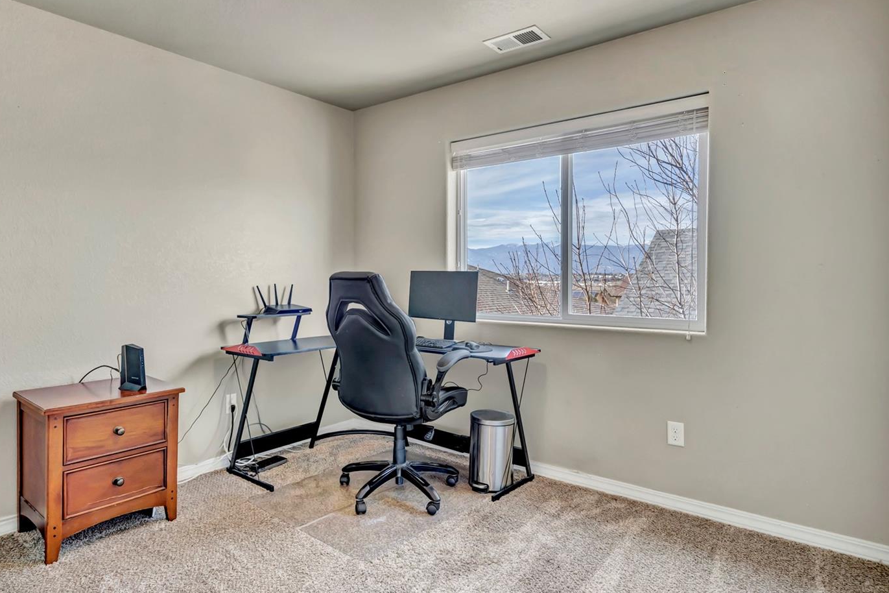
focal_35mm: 21
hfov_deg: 80.6
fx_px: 519
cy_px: 287
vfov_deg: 59.5
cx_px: 375
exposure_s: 1/30
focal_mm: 18
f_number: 8
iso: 100
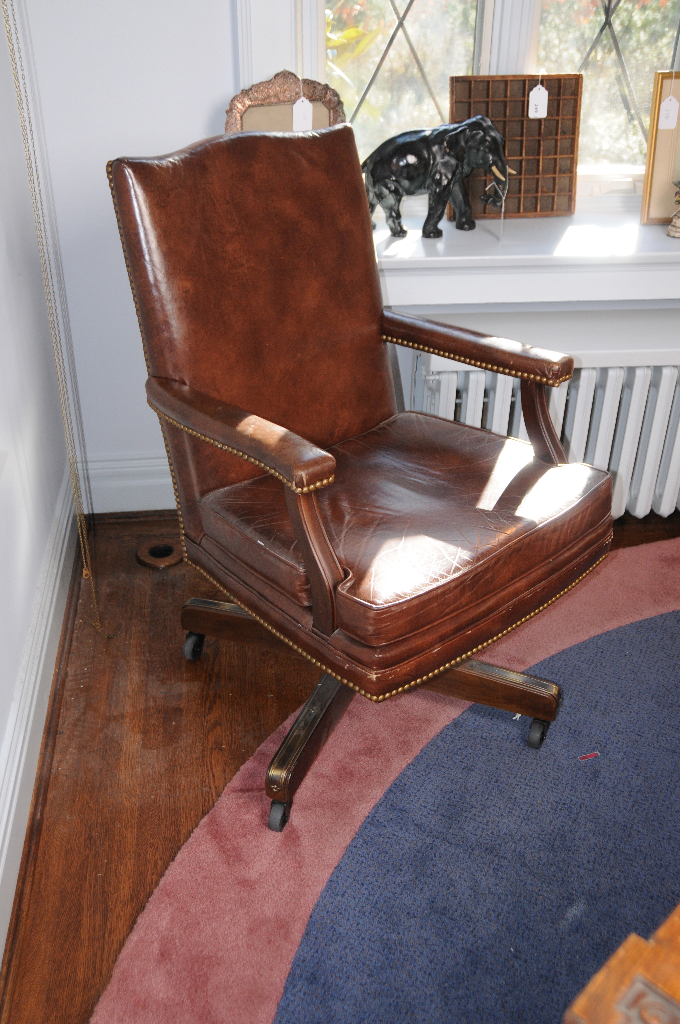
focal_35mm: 36
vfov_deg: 53.2
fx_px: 1023
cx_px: 340
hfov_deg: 36.8
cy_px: 512
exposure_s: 1/160
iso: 640
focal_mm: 24
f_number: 3.8
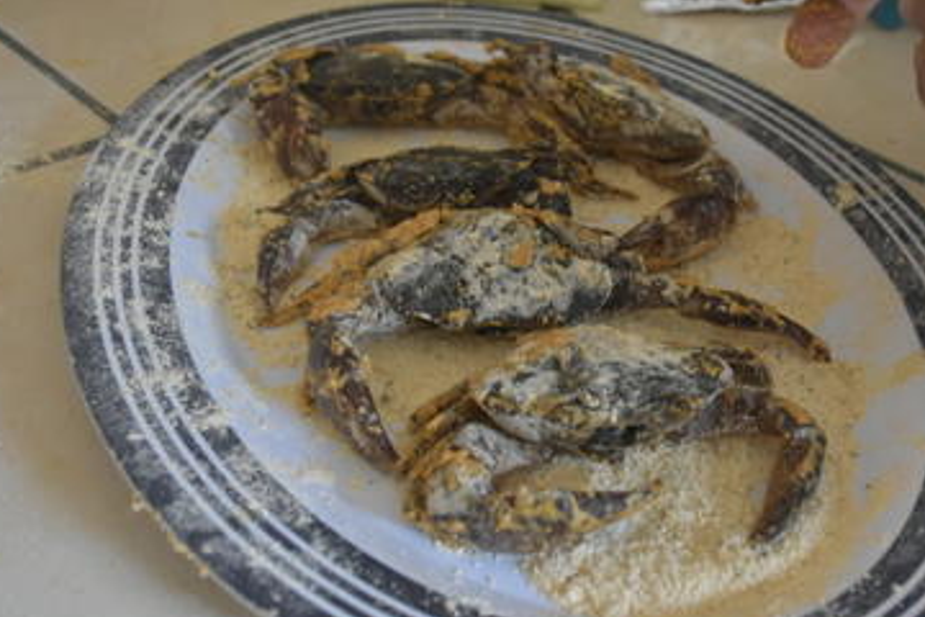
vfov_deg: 27.0
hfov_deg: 39.4
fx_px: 1285
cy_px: 283
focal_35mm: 50
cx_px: 563
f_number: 5.6
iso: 2500
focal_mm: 24
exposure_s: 1/125
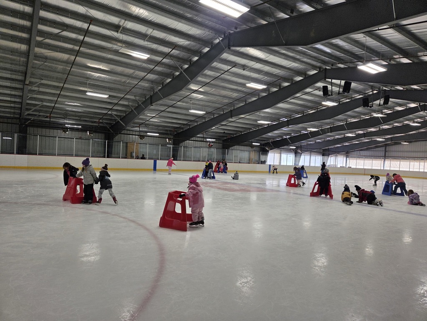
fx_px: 284
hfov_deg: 73.9
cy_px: 160
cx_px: 214
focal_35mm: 23
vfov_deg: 58.9
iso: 50
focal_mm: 5.4
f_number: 1.8
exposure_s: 1/180
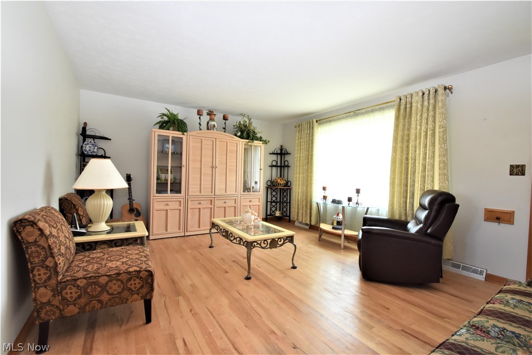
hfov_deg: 100.4
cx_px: 266
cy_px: 178
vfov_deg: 77.3
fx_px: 222
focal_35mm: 15
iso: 1250
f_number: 8
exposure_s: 1/80
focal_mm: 10
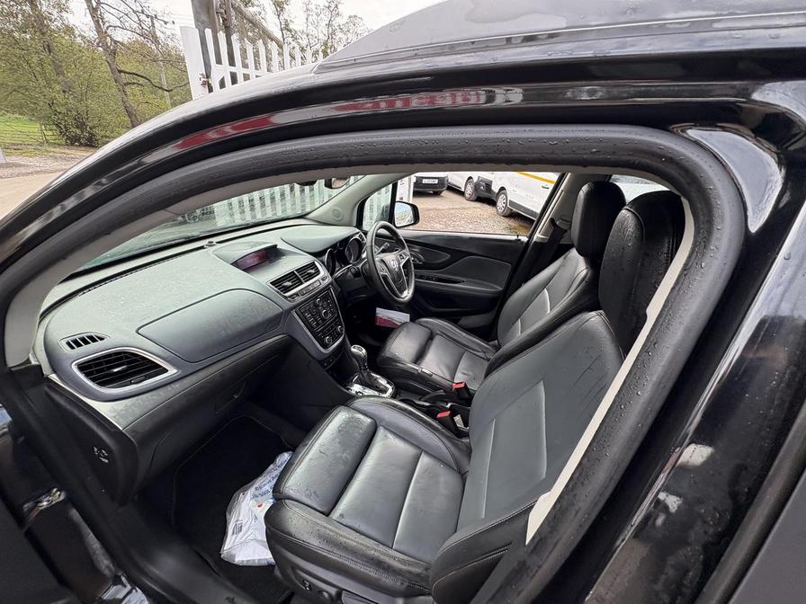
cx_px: 403
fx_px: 326
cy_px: 302
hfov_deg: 102.1
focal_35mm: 14
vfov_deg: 85.7
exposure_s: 1/127
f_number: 2.2
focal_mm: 2.22
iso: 64
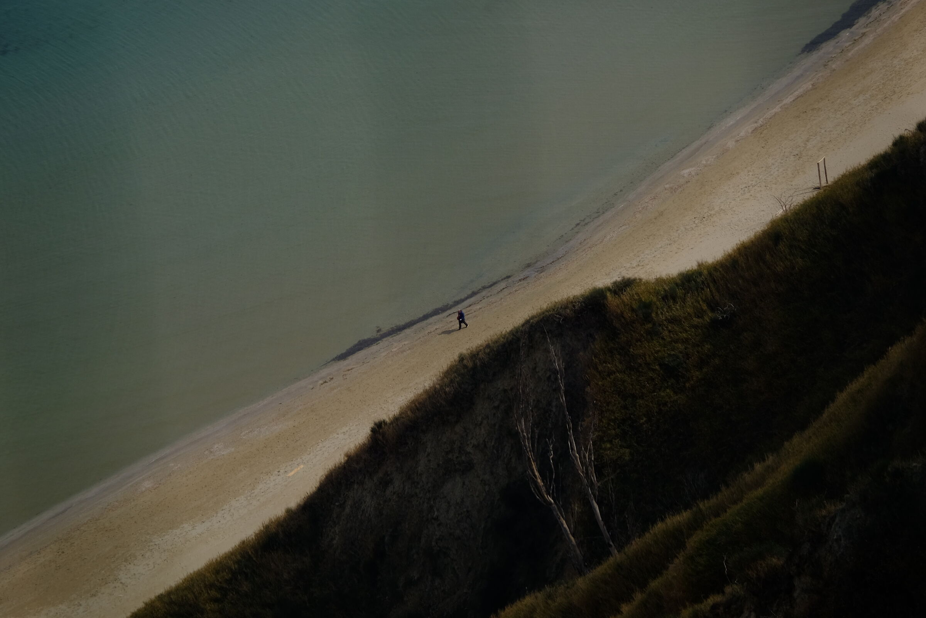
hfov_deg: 10.1
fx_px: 5221
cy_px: 309
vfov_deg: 6.8
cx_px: 463
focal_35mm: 203
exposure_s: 1/1200
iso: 200
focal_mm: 135
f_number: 5.6
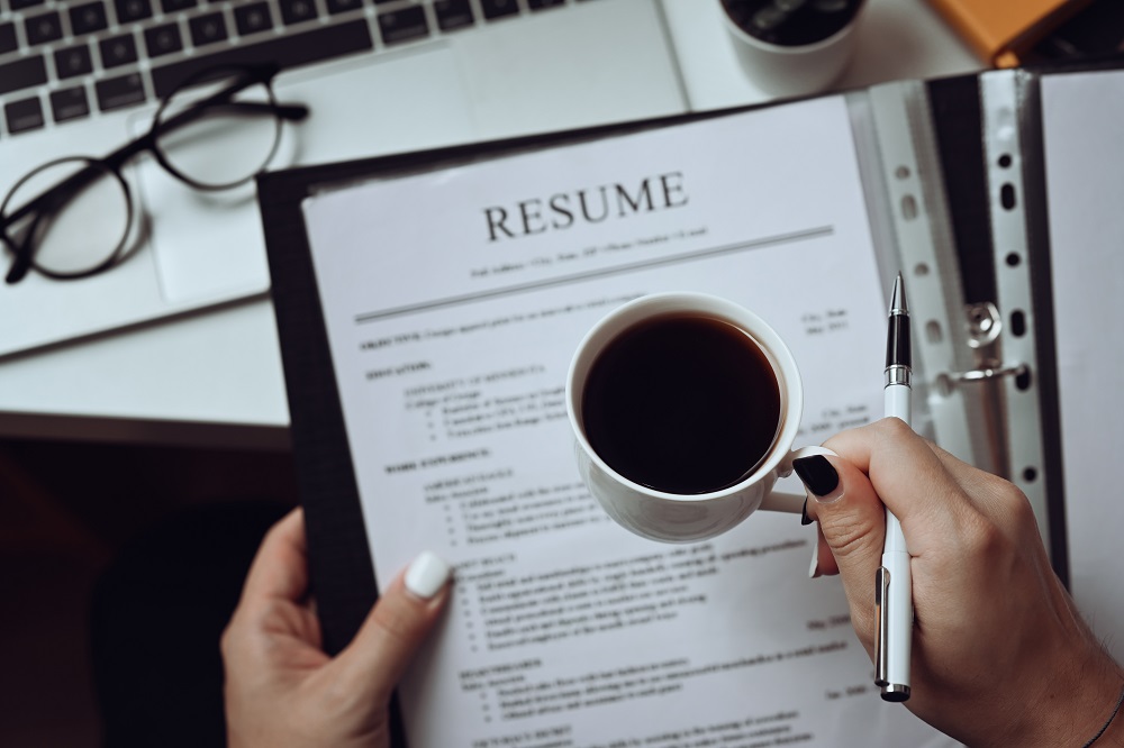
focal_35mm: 85
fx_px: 2653
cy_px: 374
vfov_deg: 16.1
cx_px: 562
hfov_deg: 23.9
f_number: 4
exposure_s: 1/250
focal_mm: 85
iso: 200
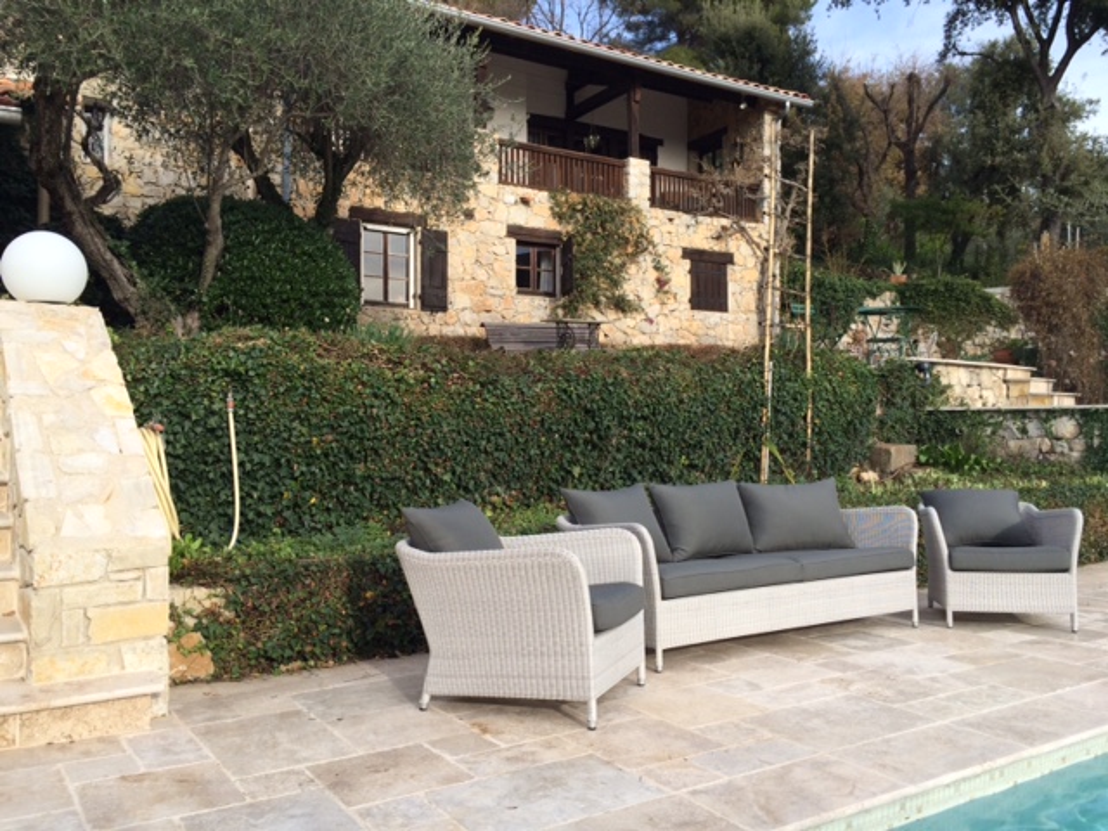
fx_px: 928
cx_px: 554
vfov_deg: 48.2
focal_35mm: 29
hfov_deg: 61.7
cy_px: 416
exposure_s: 1/820
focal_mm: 4.15
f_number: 2.2
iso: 32
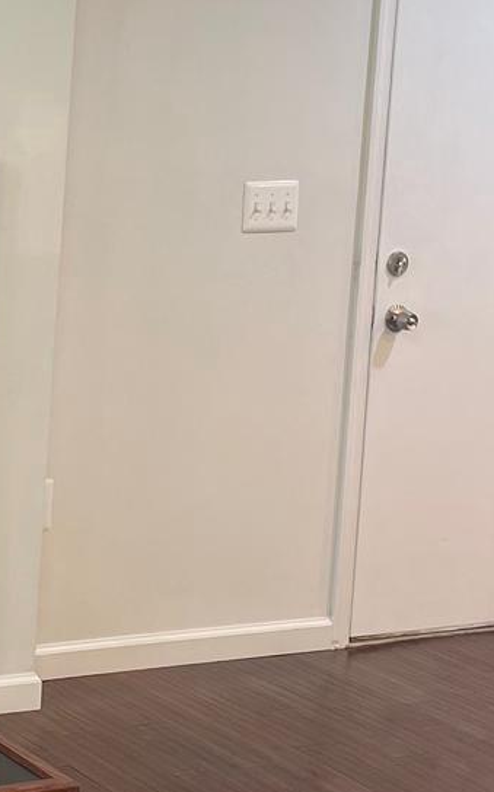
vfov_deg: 19.9
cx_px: -16
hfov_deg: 12.4
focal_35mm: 104
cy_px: 254
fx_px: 2242
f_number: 1.6
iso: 80
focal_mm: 5.1
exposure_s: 1/60
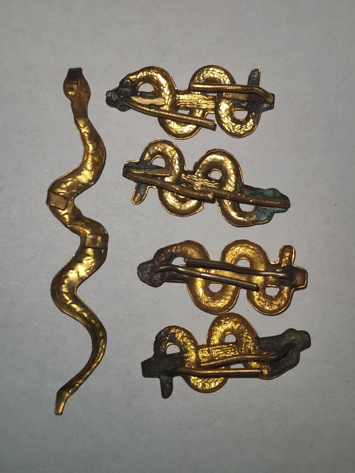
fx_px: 738
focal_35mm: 54
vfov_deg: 35.5
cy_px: 236
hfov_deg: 27.0
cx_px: 178
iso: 80
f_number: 1.95
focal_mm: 5.52
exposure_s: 1/100
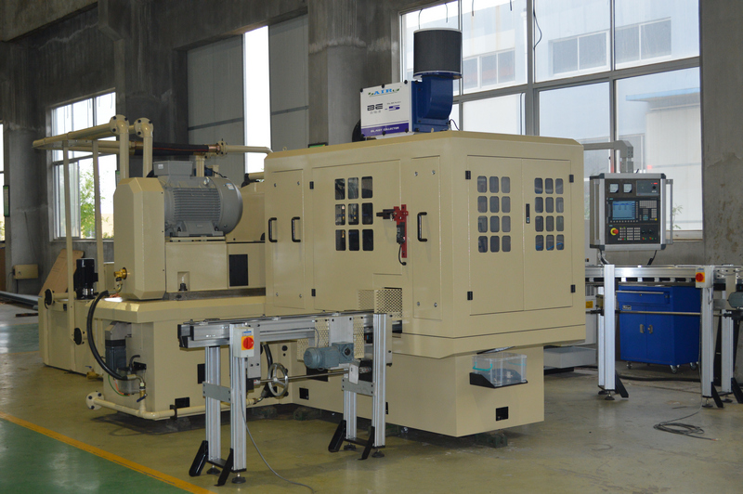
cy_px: 247
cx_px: 372
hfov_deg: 41.1
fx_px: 990
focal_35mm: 48
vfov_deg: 28.0
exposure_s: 1/60
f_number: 4.8
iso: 720
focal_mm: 32
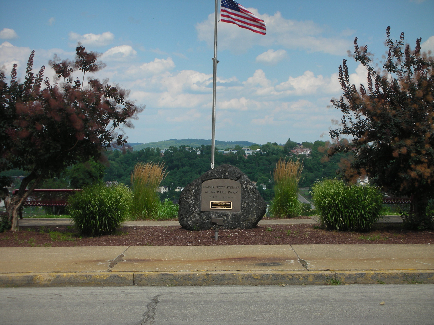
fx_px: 765
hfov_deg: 31.7
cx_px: 217
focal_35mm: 61
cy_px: 162
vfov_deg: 24.0
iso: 50
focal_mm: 10.1
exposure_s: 1/442
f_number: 4
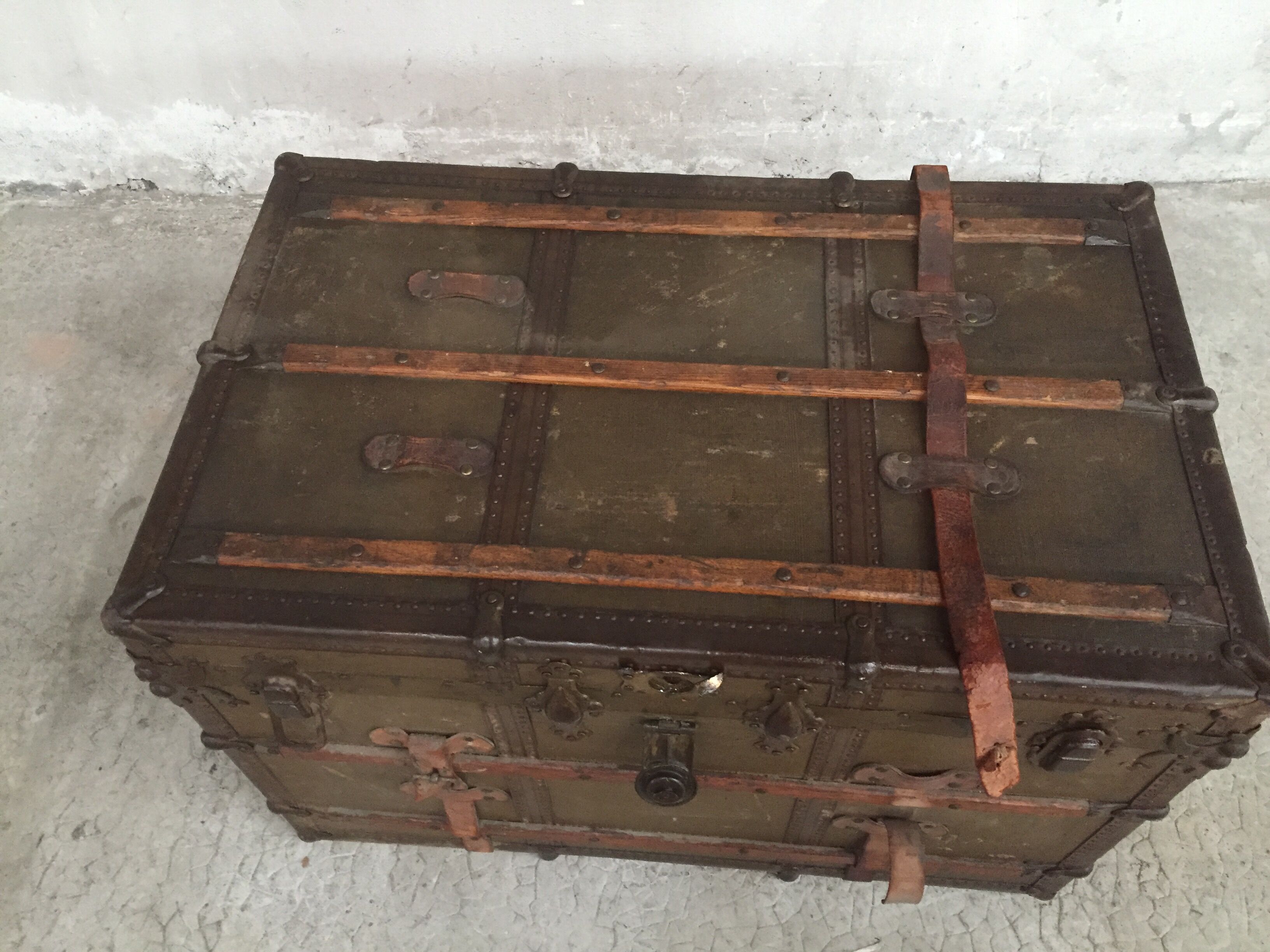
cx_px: 635
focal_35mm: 29
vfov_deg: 48.2
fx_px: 1064
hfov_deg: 61.7
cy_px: 476
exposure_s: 1/17
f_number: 2.2
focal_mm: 4.15
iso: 250
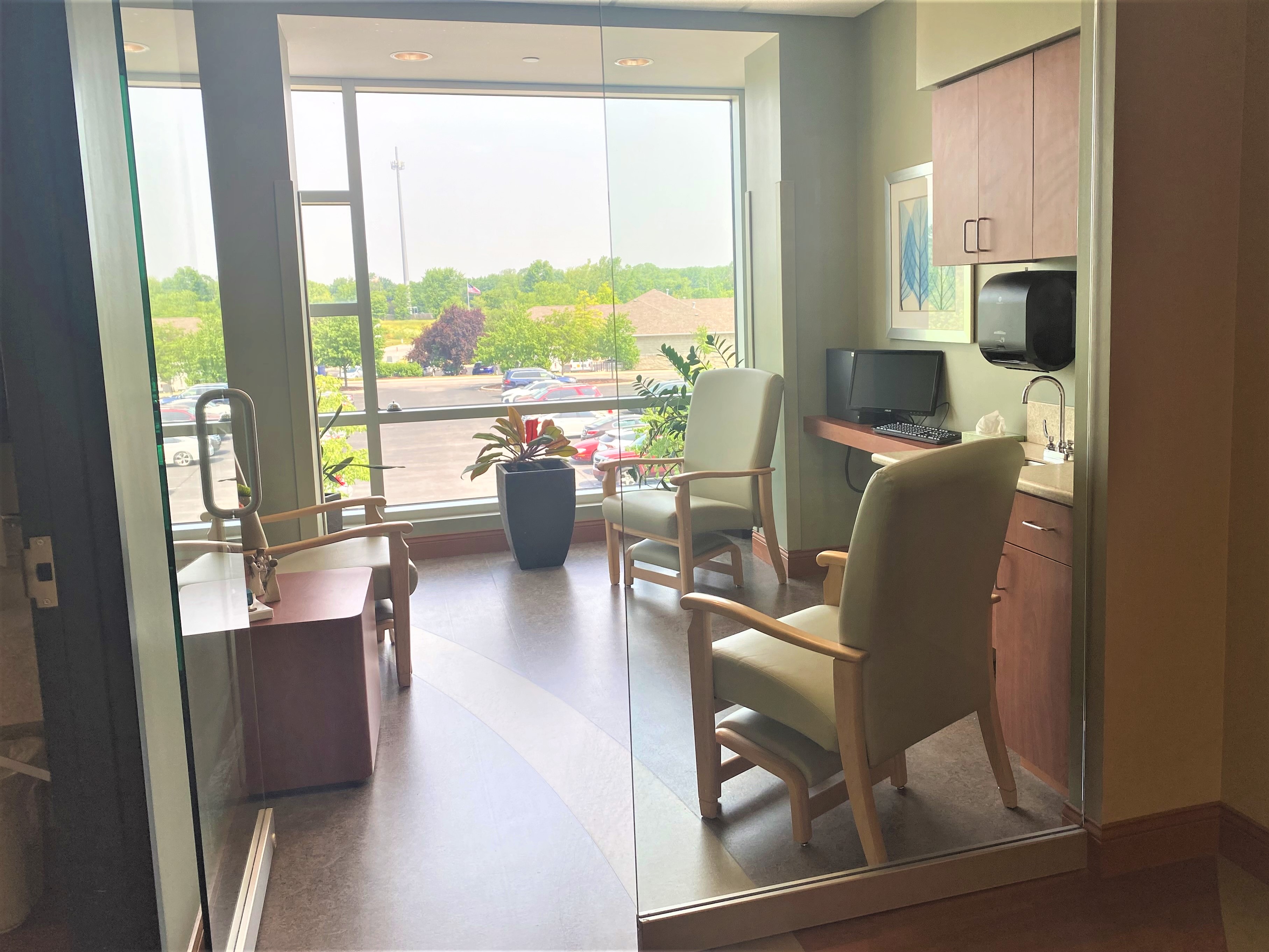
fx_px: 953
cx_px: 634
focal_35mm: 26
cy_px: 476
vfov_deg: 53.1
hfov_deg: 67.3
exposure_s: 1/156
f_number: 1.8
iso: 32
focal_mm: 4.25
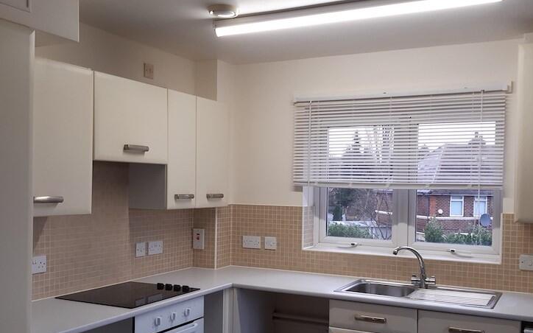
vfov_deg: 32.6
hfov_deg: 50.4
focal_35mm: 39
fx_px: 566
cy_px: 206
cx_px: 271
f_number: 1.7
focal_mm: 3.92
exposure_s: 1/60
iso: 64
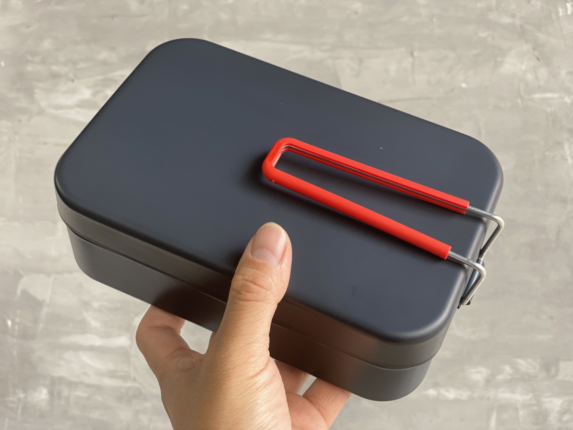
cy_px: 215
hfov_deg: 36.8
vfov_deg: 28.0
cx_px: 286
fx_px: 861
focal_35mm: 52
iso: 100
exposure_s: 1/122
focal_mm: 6
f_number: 2
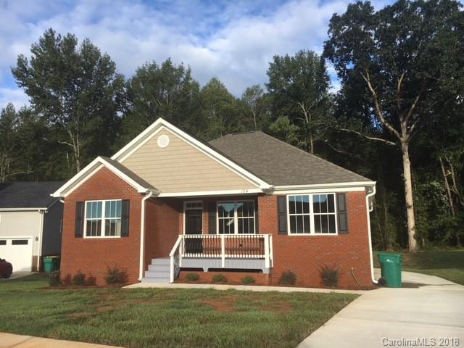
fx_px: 389
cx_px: 232
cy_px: 174
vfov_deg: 48.2
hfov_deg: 61.7
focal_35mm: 29
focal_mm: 4.15
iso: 25
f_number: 2.2
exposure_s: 1/1054
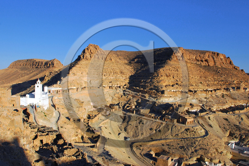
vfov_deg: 50.3
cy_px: 83
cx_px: 124
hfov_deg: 70.5
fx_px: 176
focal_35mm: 26
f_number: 10
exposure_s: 1/400
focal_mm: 17
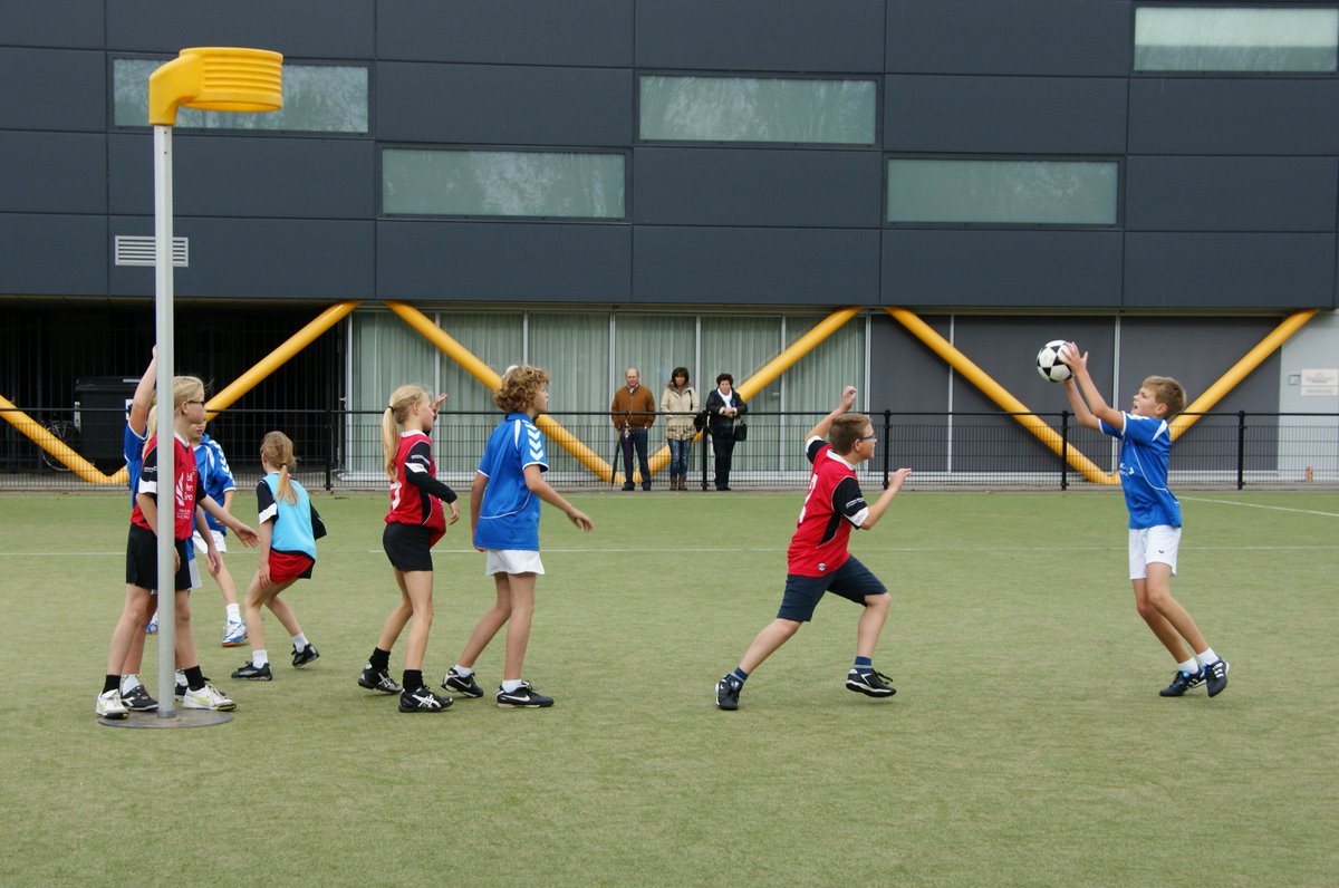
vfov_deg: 25.7
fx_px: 1950
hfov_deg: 37.9
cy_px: 444
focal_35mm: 52
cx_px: 670
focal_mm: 35
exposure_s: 1/320
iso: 200
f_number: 6.3
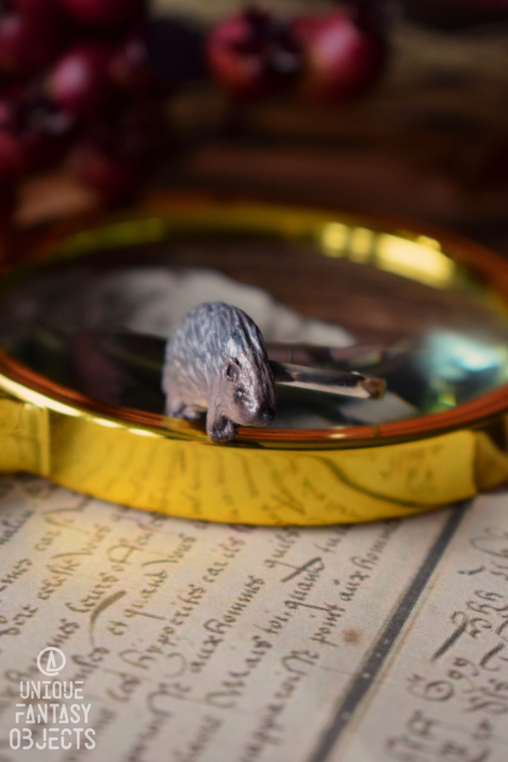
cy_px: 381
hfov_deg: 16.6
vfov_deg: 24.6
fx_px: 1746
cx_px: 254
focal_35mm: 82
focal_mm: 55
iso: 1800
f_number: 5.6
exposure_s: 1/60
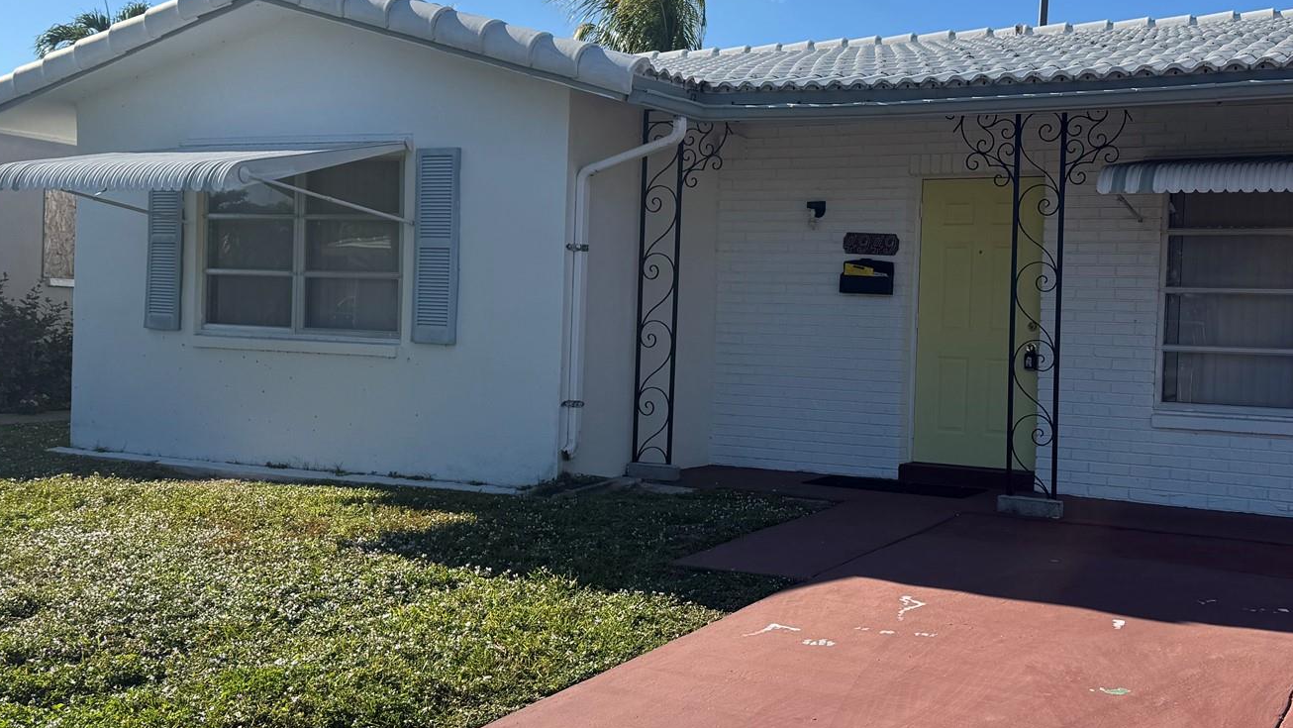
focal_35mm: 41
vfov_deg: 29.0
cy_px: 367
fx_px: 1406
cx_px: 779
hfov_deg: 49.1
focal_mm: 6.76
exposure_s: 1/3802
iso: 80
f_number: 1.78
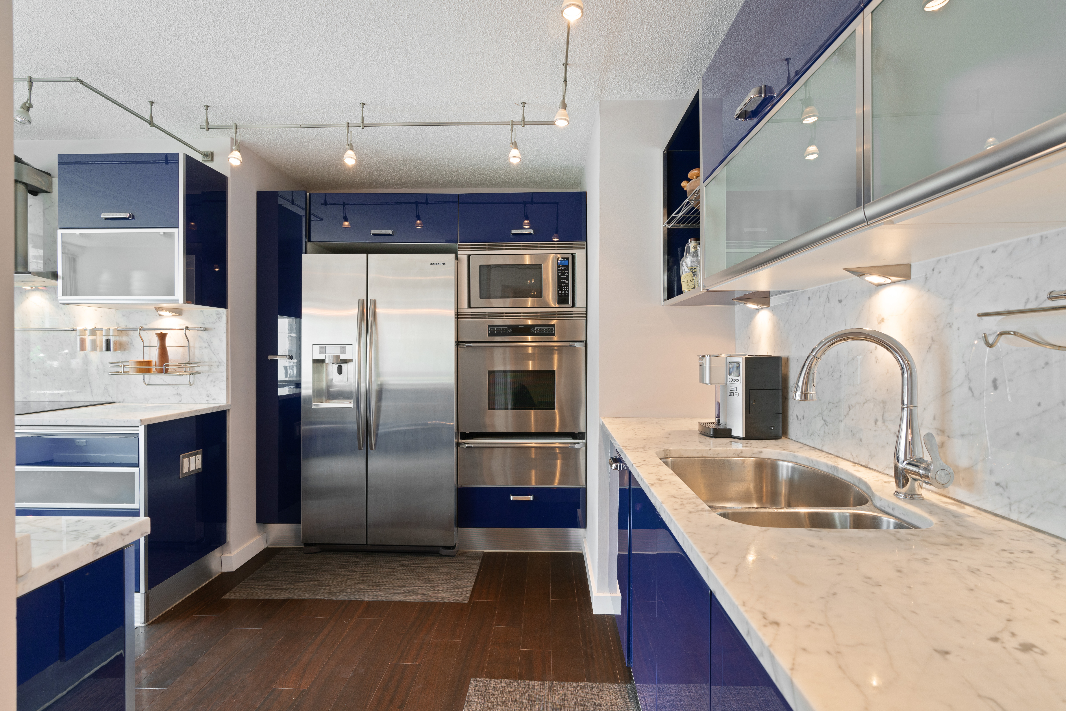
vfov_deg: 70.5
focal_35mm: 17
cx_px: 533
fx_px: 503
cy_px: 356
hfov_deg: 93.3
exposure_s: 1/2
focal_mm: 17
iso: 320
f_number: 7.1
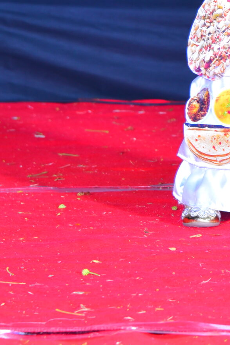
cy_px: 0
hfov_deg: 3.9
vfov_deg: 5.9
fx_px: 3351
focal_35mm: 350
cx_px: 329
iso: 640
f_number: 5.6
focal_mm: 120
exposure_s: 1/125
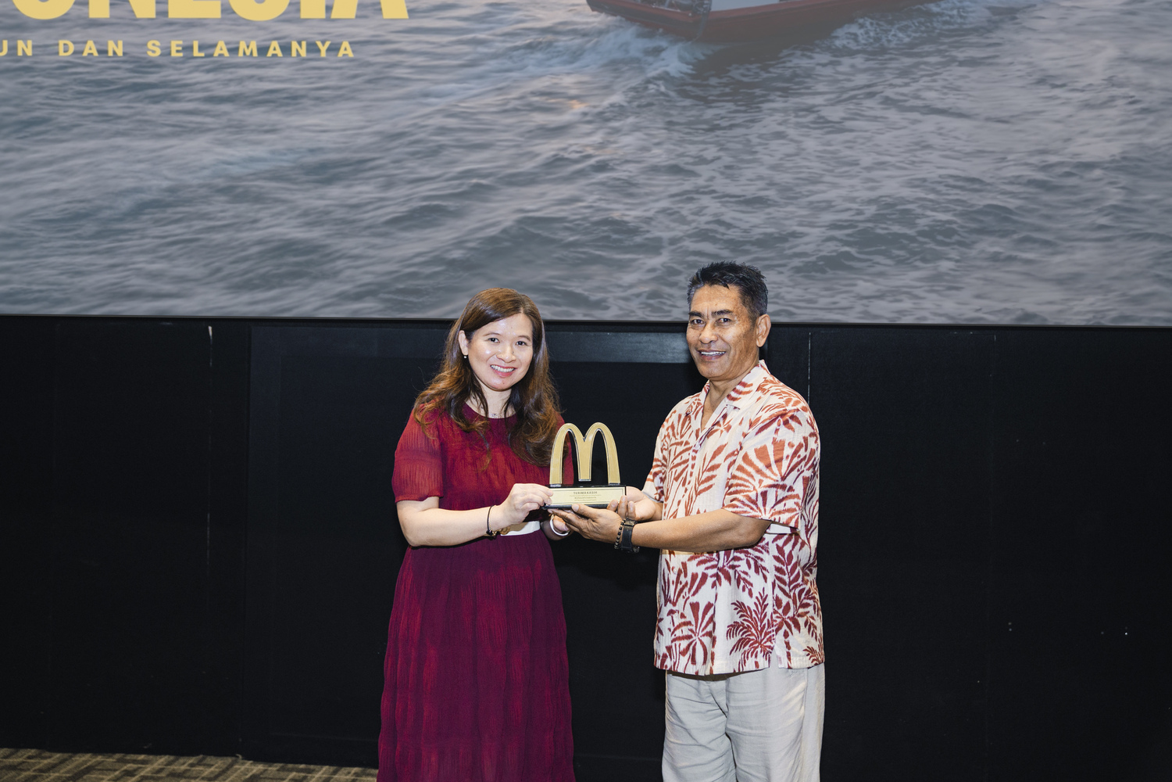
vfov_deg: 42.3
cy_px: 391
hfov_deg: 60.3
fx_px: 1009
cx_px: 586
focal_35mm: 31
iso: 1600
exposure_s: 1/100
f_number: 2.8
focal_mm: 31
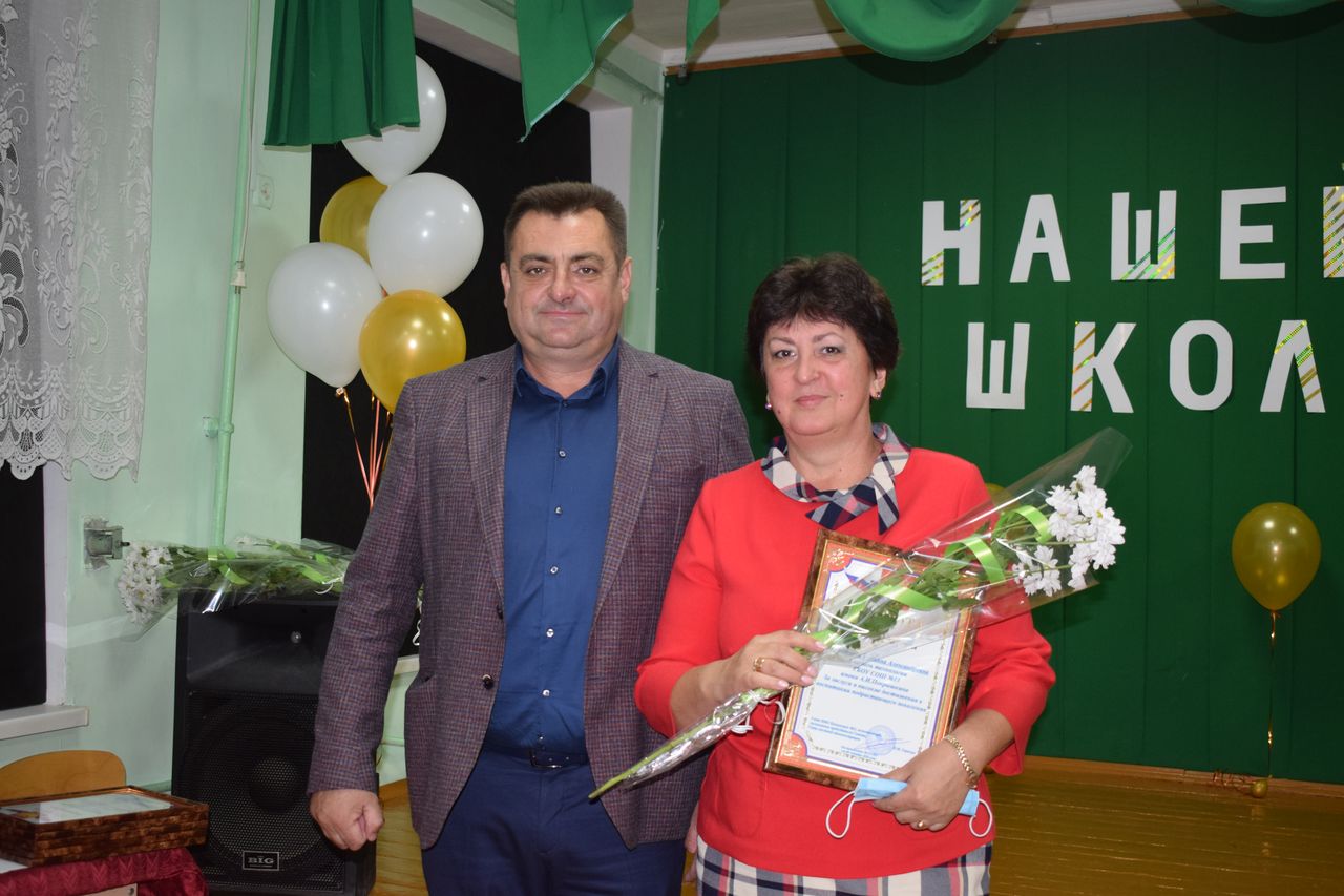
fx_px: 1792
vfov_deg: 28.1
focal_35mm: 48
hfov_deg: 41.1
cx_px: 672
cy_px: 448
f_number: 5
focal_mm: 32
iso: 800
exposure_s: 1/100
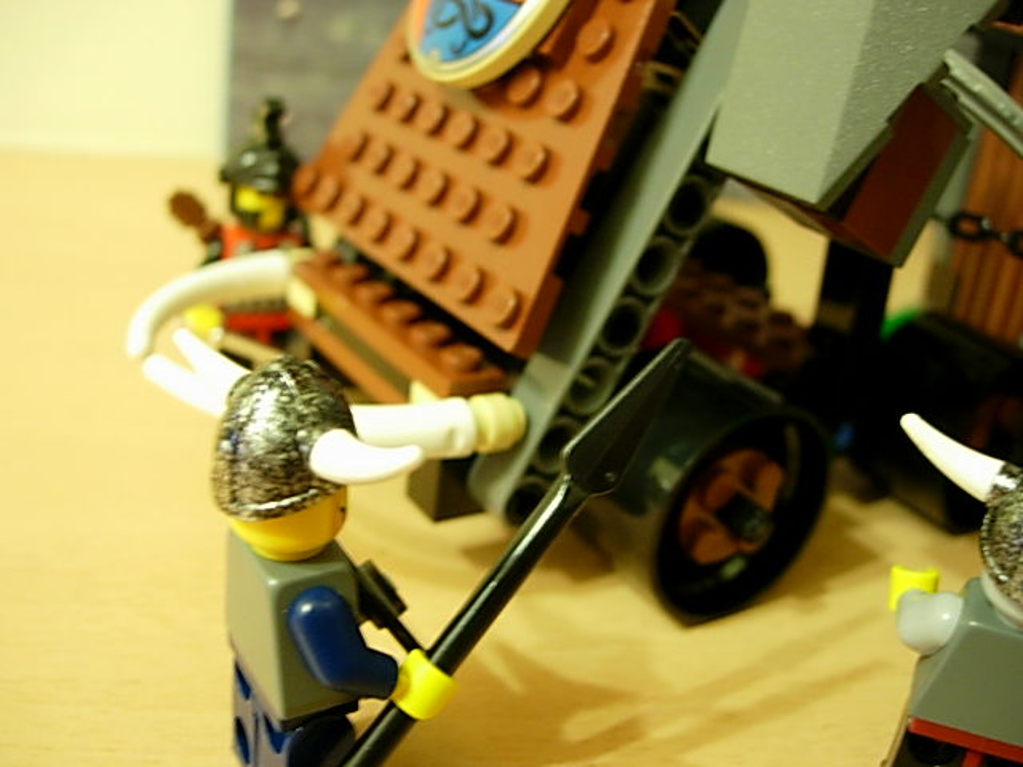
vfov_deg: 37.7
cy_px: 384
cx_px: 512
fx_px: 1123
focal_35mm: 38
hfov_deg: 49.0
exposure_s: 1/2.8
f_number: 2.8
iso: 200
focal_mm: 7.8
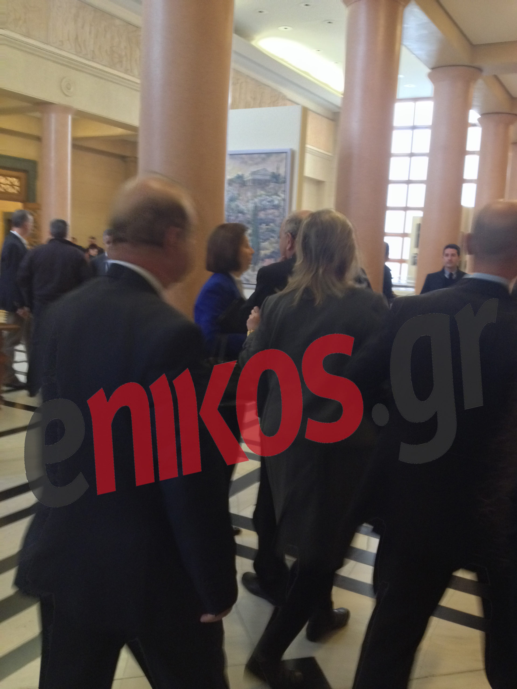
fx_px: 697
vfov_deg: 52.6
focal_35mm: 35
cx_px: 258
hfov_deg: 40.7
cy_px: 344
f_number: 2.4
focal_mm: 4.28
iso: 320
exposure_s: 1/20
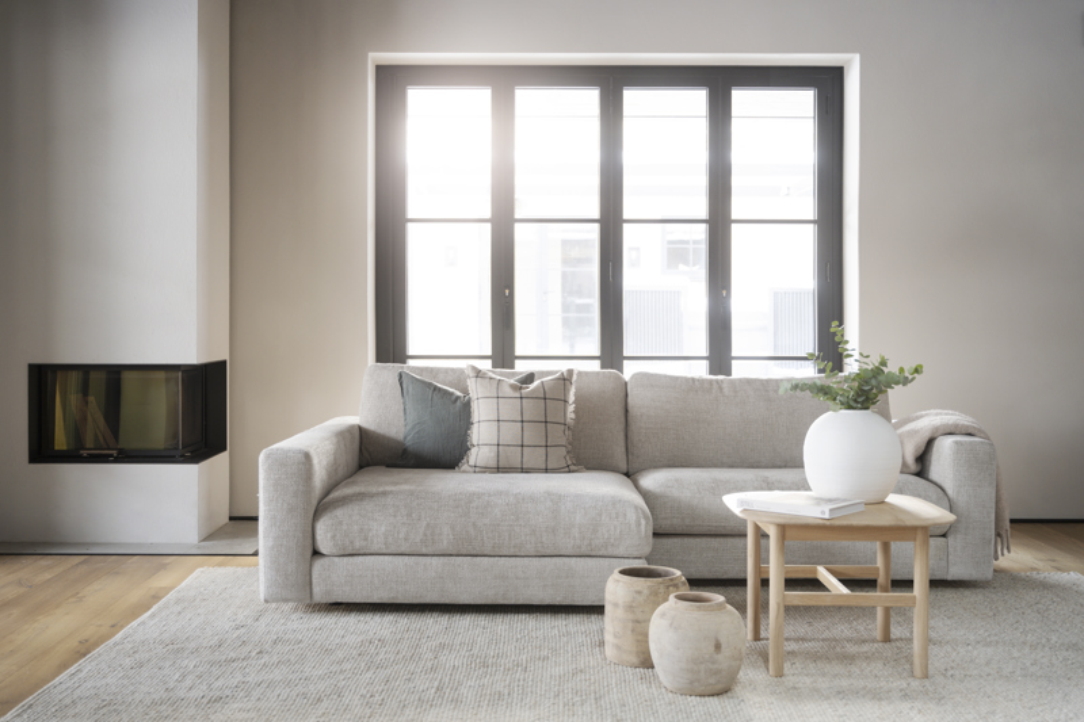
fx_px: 1234
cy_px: 361
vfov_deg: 32.6
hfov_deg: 47.4
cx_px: 542
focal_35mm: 41
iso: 250
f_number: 4
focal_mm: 41
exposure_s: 1/10
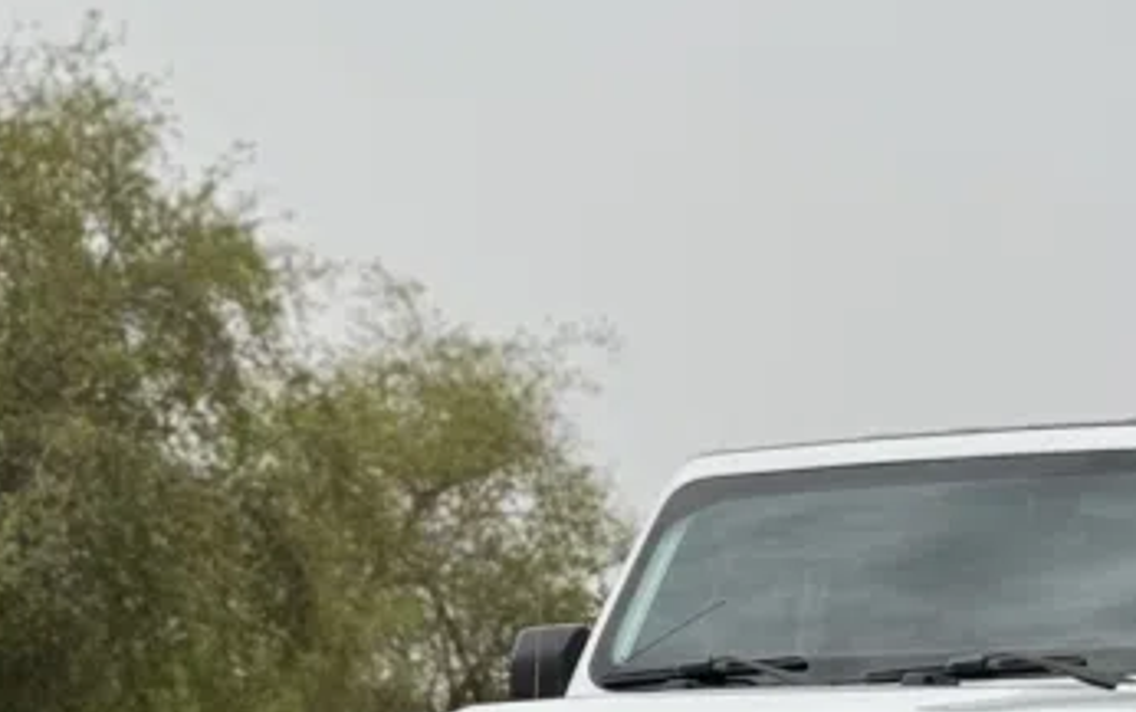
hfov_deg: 21.7
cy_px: 676
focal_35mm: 94
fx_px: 2913
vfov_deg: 13.8
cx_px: 949
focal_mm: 6.76
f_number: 1.78
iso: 64
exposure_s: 1/2110
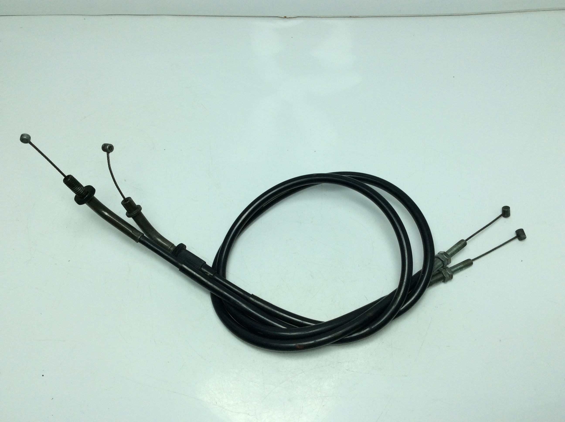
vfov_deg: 44.1
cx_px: 282
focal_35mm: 32
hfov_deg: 56.9
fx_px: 522
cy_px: 211
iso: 32
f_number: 2.4
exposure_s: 1/590
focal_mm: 3.3
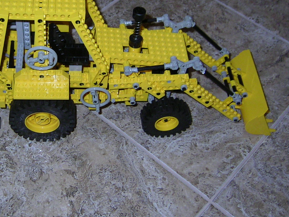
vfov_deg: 25.1
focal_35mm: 58
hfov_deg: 32.6
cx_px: 75
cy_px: 77
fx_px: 484
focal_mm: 5.6
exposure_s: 1/30
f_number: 2.8
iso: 100
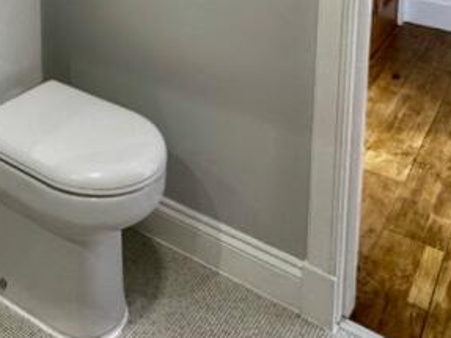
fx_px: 651
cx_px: 16
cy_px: -152
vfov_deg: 23.8
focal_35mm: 50
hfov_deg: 35.1
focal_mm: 2.22
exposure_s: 1/50
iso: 250
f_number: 2.2
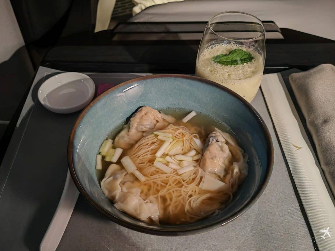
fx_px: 319
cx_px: 168
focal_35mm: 33
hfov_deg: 55.4
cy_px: 126
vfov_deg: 42.9
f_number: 1.9
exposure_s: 1/20
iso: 3200
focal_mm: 5.3
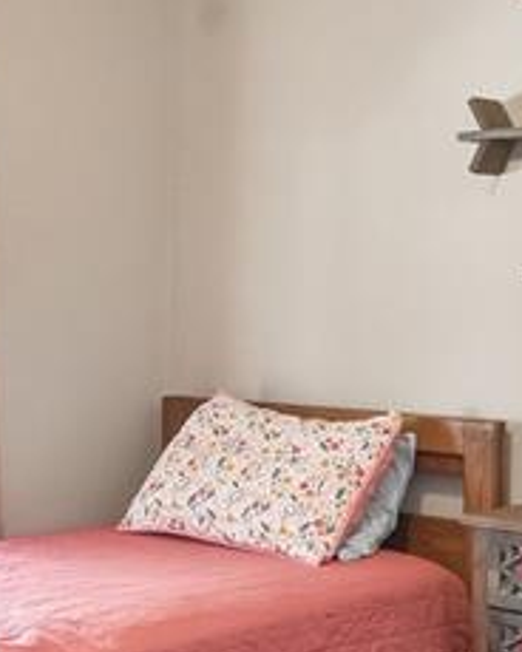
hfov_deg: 21.3
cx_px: 99
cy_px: 278
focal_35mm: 71
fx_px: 1371
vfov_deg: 26.7
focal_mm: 17
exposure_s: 1/5000
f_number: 8
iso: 3200
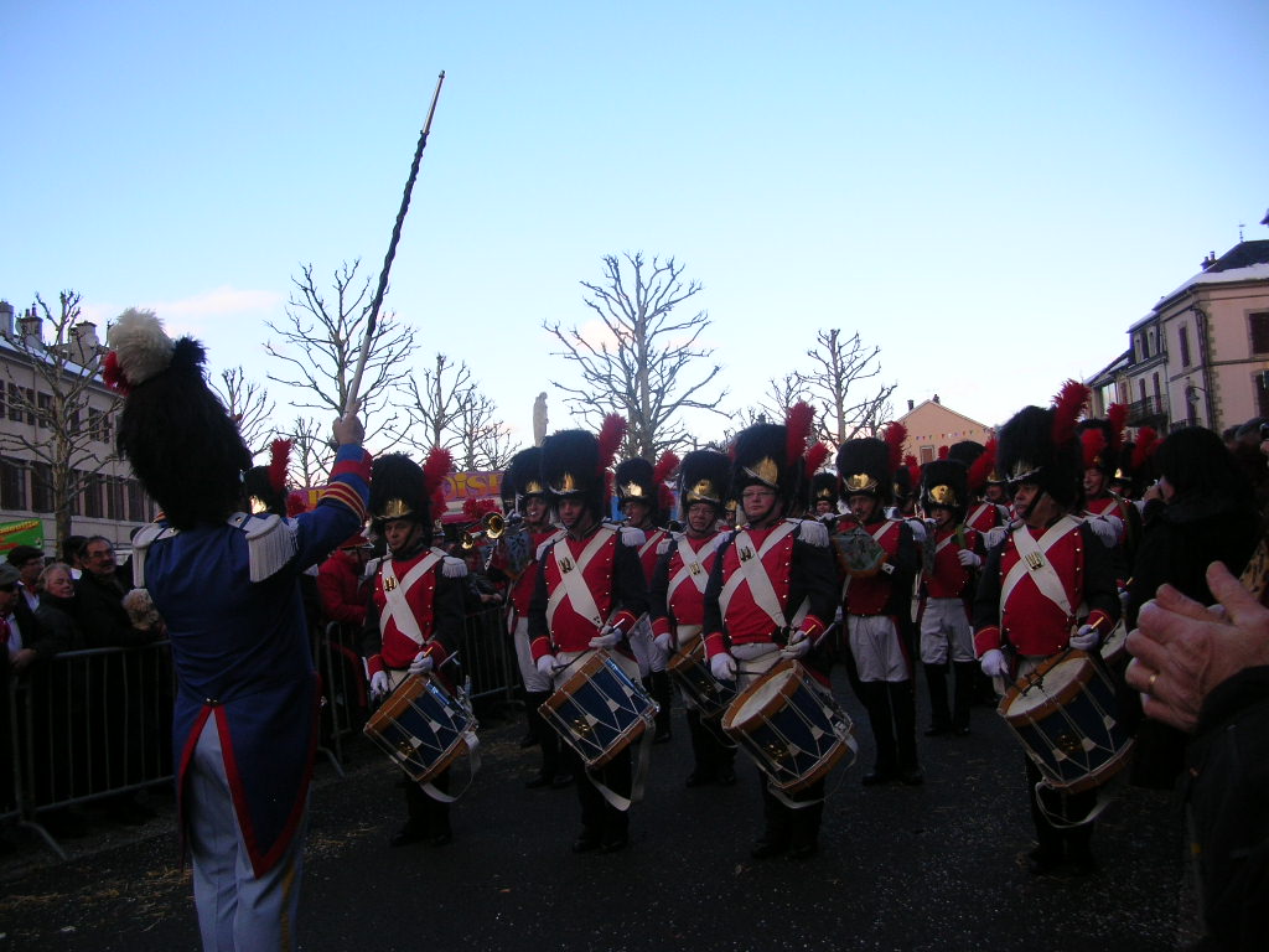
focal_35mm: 35
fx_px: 1283
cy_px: 476
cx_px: 634
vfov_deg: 40.7
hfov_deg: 52.6
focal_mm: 5.8
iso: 50
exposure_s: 1/320
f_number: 2.8
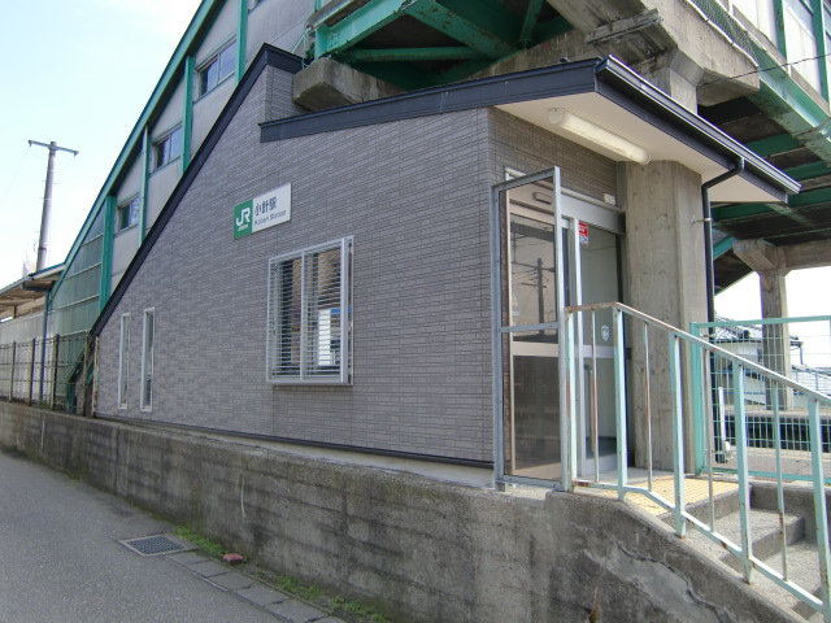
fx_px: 672
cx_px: 416
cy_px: 312
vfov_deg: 49.7
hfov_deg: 63.4
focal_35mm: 28
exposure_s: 1/400
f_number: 2.6
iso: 64
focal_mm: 4.9
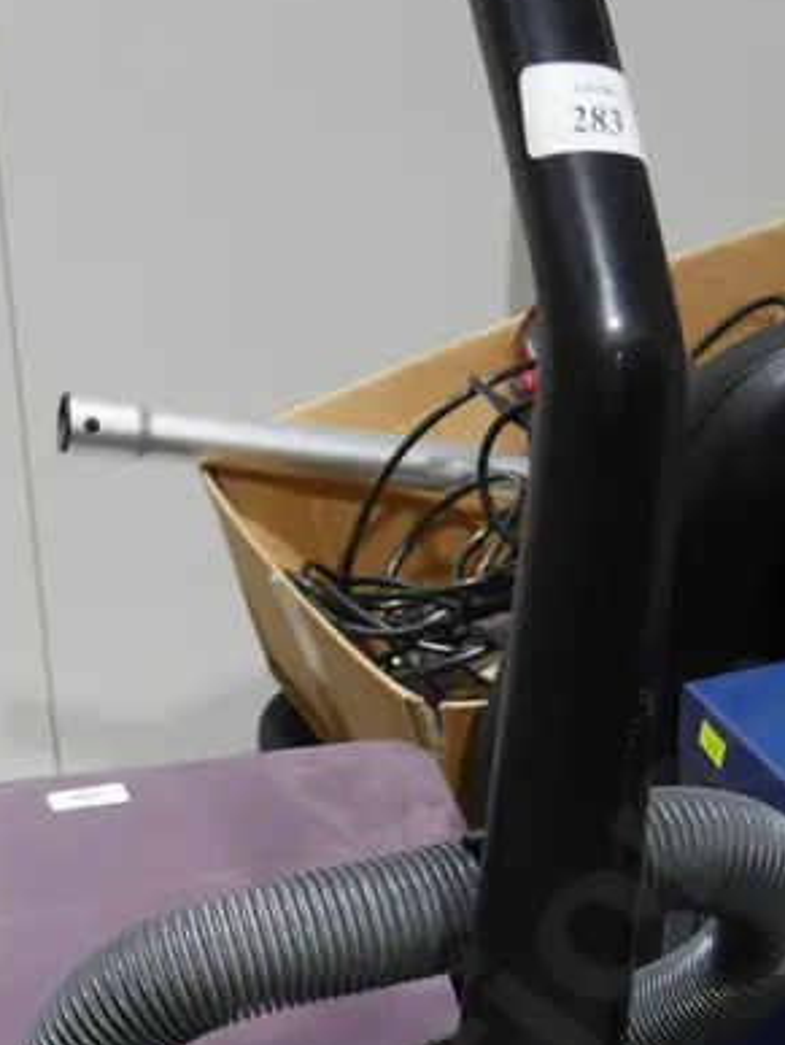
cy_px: 1256
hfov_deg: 19.9
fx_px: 2234
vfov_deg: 23.9
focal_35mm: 74
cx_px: 360
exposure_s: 1/60
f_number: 3.5
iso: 250
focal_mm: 14
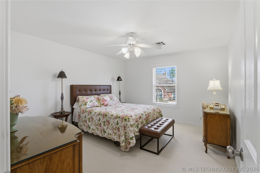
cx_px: 130
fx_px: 123
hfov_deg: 93.3
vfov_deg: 70.4
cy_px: 86
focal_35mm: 17
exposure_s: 1/125
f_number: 13
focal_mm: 17
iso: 640
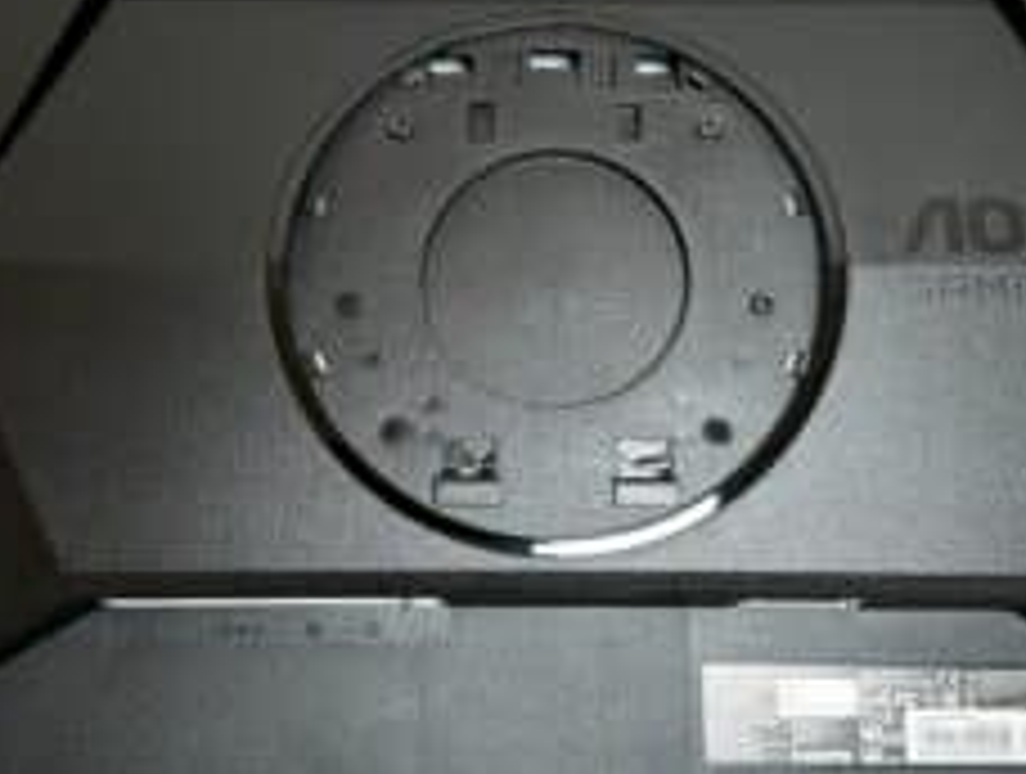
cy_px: 371
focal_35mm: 41
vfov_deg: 35.3
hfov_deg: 45.7
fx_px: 1218
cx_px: 536
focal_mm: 6.76
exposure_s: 1/50
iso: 200
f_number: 1.78
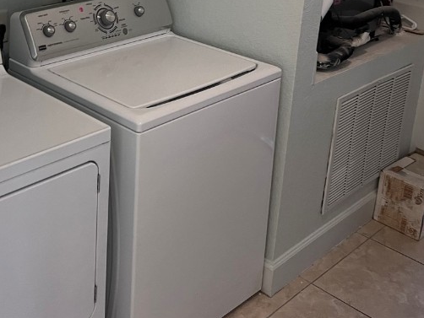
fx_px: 649
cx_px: 134
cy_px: 30
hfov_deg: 35.7
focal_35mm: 53
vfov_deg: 26.6
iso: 125
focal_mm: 5.7
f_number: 1.5
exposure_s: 1/60
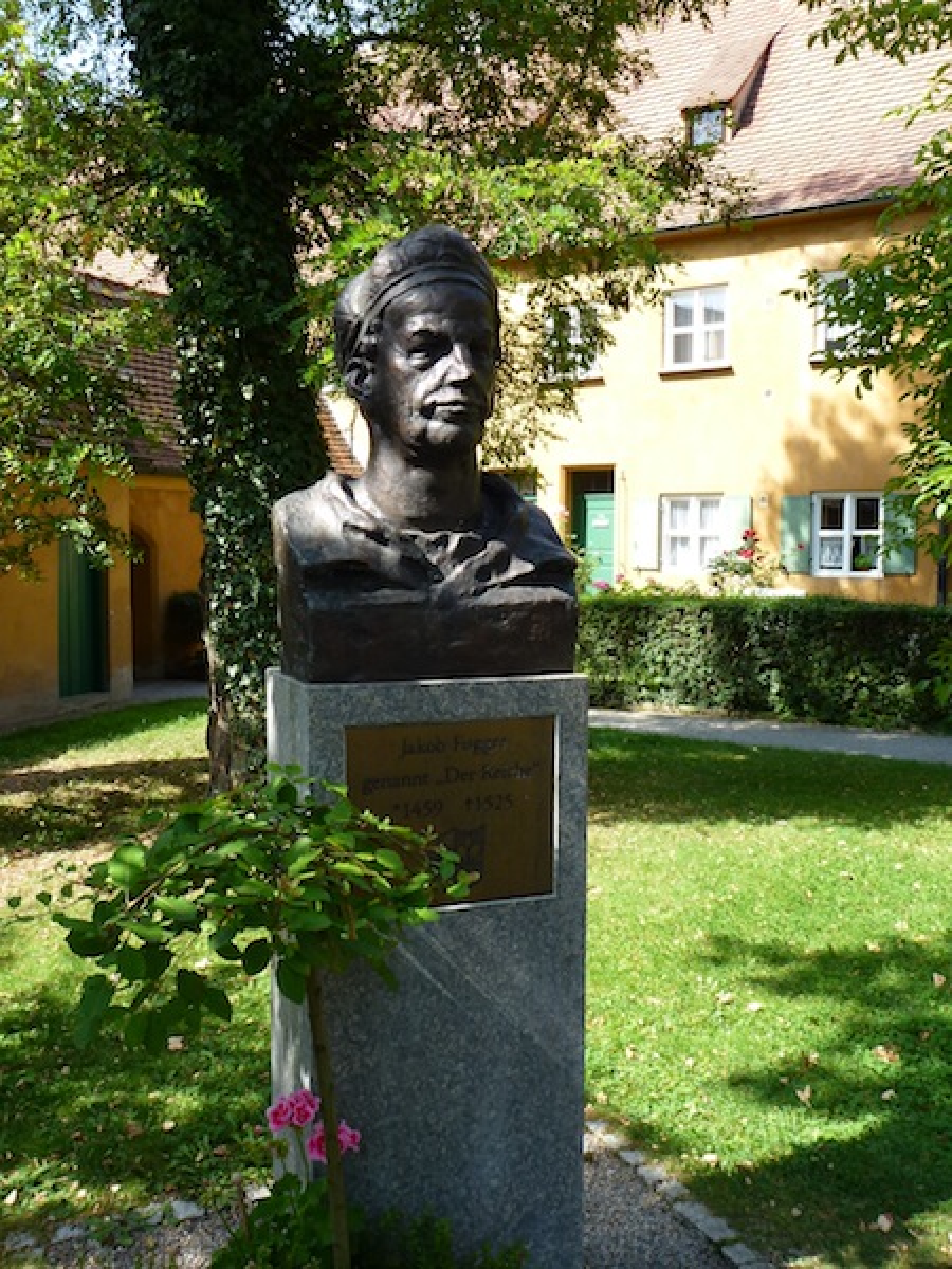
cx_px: 476
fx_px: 1137
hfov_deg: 45.4
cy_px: 634
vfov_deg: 58.4
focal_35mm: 31
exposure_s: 1/160
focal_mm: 5.4
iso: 100
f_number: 4
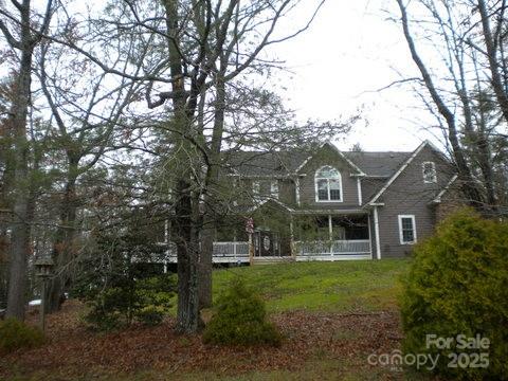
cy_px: 190
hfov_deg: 52.6
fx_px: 514
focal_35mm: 35
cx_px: 254
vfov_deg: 40.7
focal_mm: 6.3
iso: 80
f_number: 4.6
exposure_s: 1/166
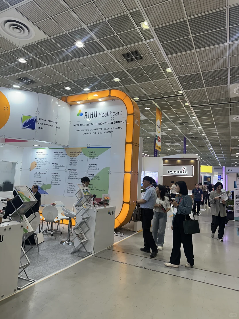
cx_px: 120
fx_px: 221
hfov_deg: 56.8
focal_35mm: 24
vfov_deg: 71.6
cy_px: 160
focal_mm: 6.86
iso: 64
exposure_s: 1/120
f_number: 1.78
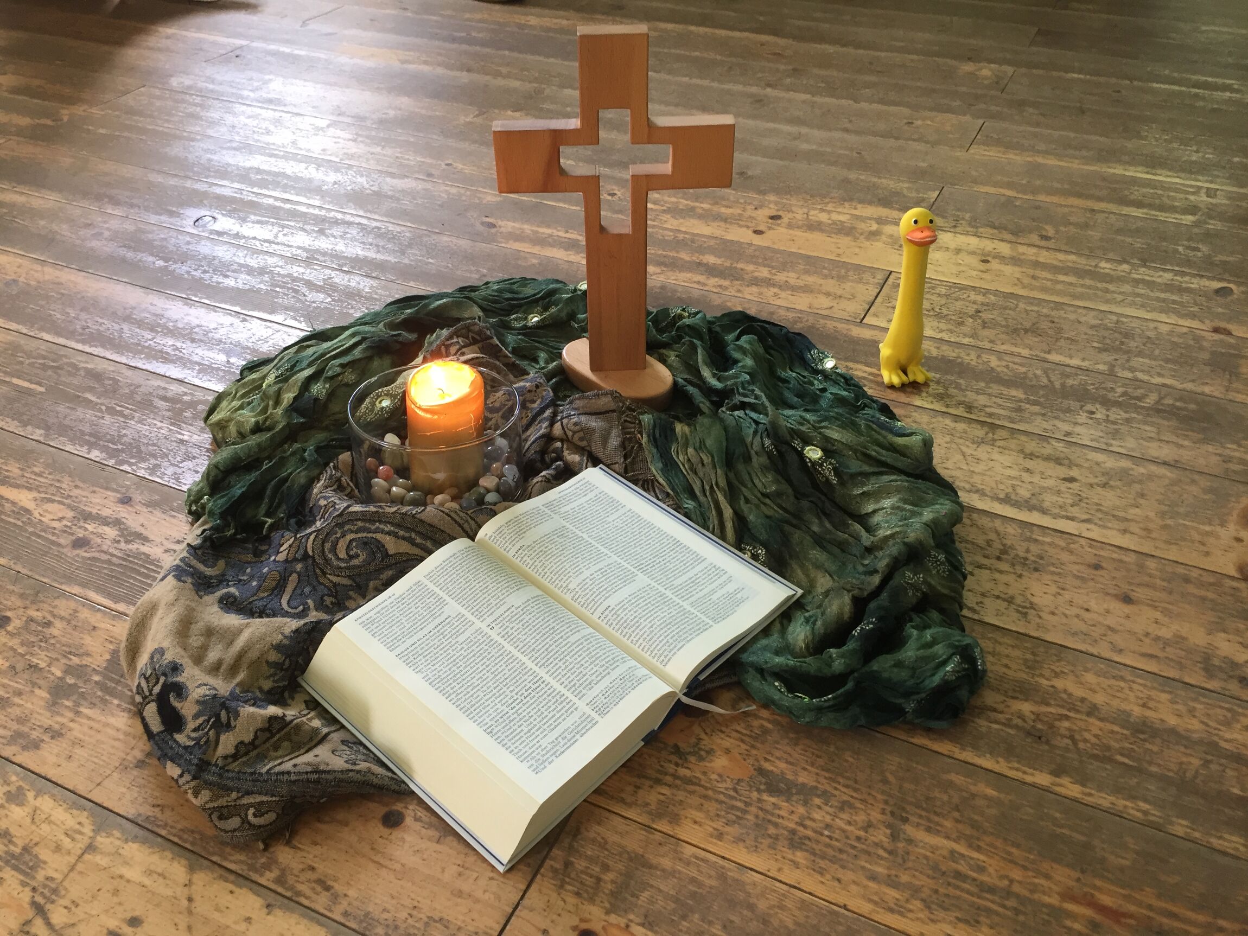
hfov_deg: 61.7
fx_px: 1046
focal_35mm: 29
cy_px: 468
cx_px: 624
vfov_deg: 48.2
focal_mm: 4.15
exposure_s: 1/33
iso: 100
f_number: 2.2
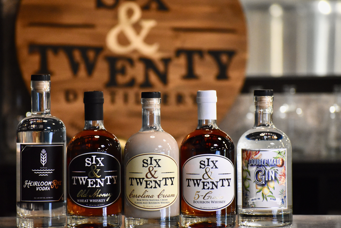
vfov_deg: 4.7
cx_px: 154
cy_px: 114
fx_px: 2762
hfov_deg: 7.1
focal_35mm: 292
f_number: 5
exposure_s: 1/125
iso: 2800
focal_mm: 175
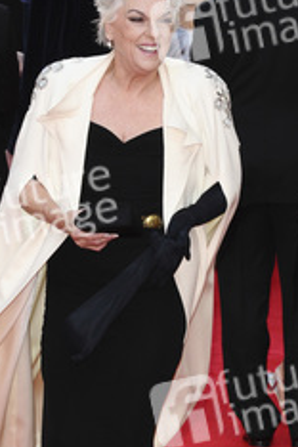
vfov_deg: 8.7
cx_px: 75
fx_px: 2930
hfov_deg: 5.8
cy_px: 308
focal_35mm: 236
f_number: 5.6
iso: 320
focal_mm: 92
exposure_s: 1/250
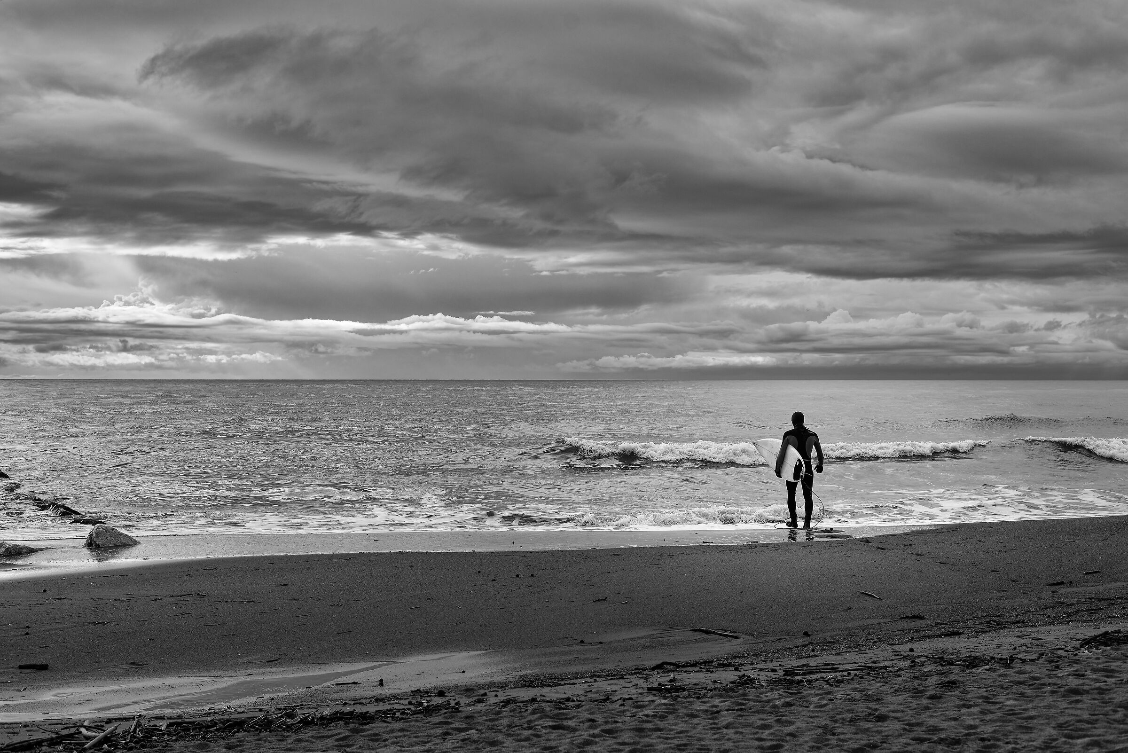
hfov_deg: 39.6
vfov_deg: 27.0
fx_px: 1567
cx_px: 564
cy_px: 376
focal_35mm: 50
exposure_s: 1/1600
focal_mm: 50
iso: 250
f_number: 5.6
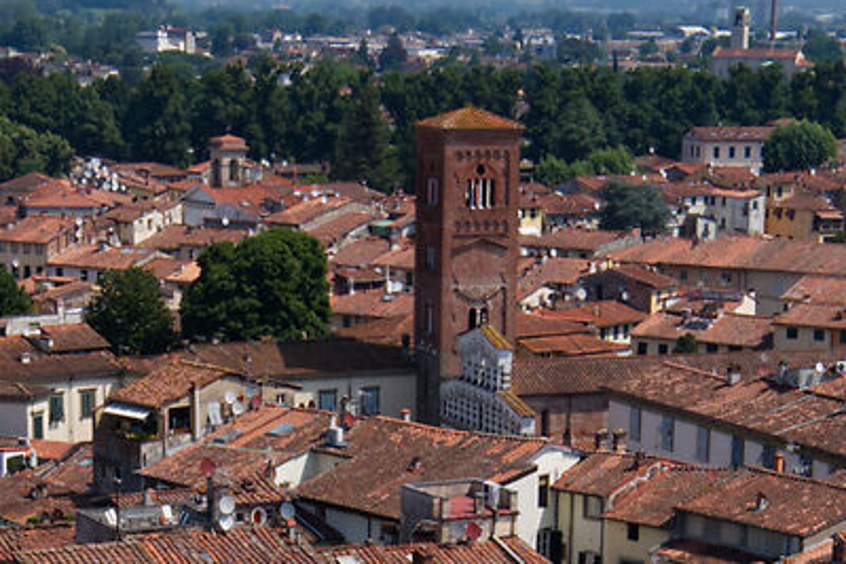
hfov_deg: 18.9
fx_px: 2539
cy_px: 783
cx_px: 338
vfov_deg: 12.2
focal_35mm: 108
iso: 180
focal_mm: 18
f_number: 10
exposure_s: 1/250
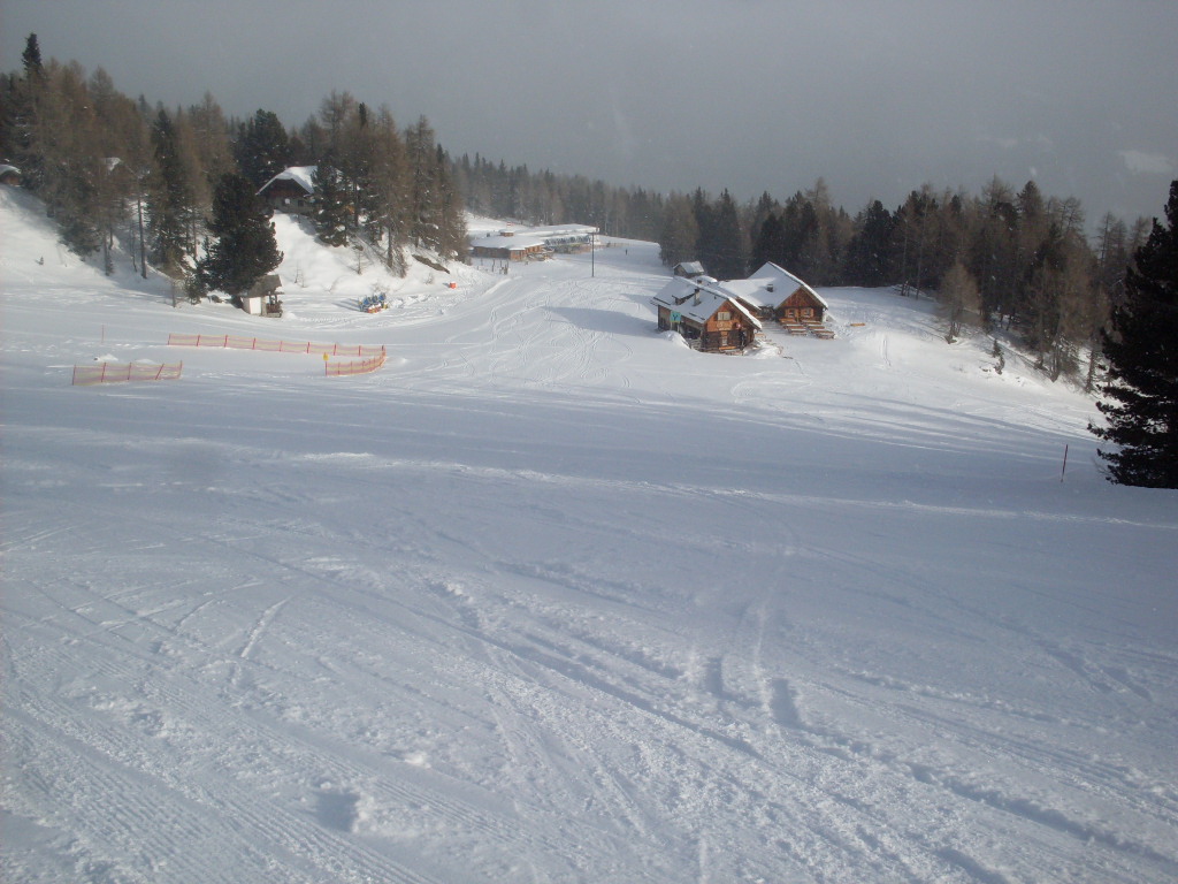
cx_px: 589
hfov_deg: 49.0
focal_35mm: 38
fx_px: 1293
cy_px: 442
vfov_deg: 37.7
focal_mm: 6.3
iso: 80
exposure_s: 1/350
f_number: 8.4
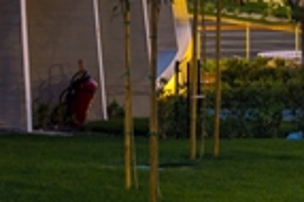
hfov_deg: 5.8
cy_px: -165
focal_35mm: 351
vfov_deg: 3.9
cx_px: 383
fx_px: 2961
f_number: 8
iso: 100
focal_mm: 50
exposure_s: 20
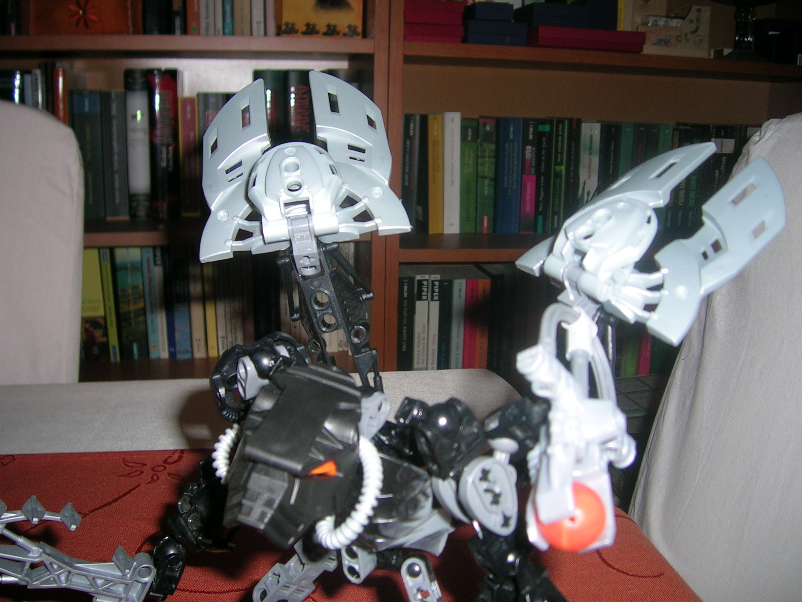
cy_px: 301
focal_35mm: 35
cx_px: 401
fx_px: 811
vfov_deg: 40.7
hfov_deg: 52.6
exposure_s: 1/60.1
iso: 50
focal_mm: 5.4
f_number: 2.8
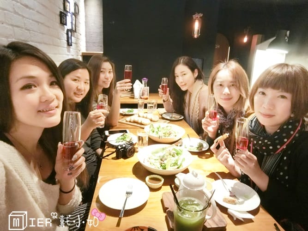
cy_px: 116
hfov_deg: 79.0
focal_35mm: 21
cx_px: 154
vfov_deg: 63.4
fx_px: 187
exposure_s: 1/20
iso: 1000
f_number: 2.8
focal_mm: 4.58
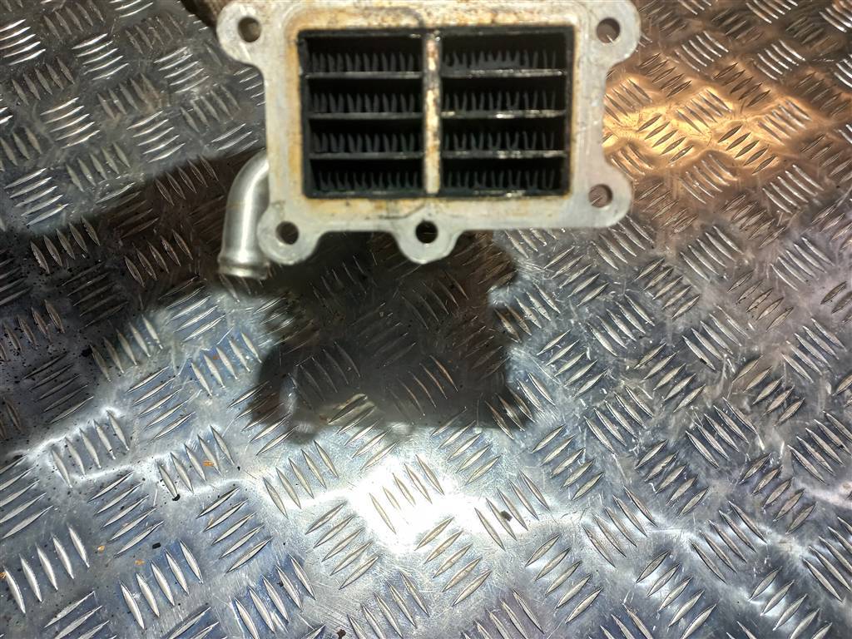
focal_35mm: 25
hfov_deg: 69.4
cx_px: 426
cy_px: 320
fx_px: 615
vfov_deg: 54.9
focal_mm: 4.6
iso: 125
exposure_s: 1/50
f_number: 1.8
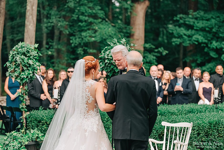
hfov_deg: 19.5
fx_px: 653
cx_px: 112
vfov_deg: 13.0
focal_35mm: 105
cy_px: 75
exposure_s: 1/1000
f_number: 2.8
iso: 640
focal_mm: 105
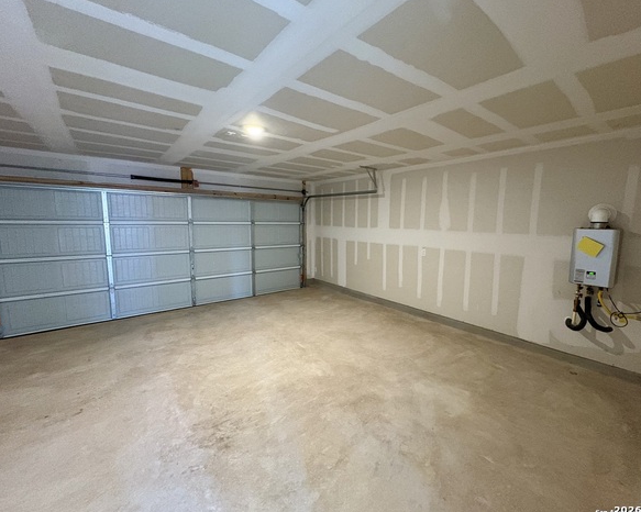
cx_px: 350
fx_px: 284
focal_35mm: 15
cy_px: 253
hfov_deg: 96.6
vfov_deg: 84.0
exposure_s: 1/60
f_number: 2.2
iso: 800
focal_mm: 2.22
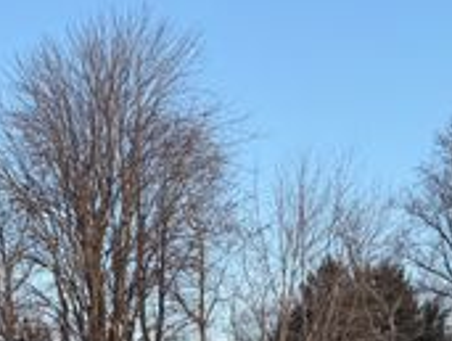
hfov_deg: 25.7
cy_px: 469
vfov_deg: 19.2
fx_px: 916
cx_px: -42
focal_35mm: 70
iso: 80
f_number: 1.78
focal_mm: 6.76
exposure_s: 1/1230
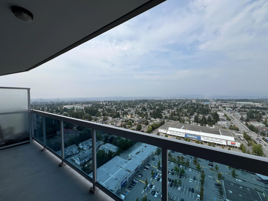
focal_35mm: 13
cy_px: 100
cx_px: 134
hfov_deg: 106.2
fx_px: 101
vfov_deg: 89.9
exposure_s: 1/1980
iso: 32
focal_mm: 1.57
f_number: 1.8
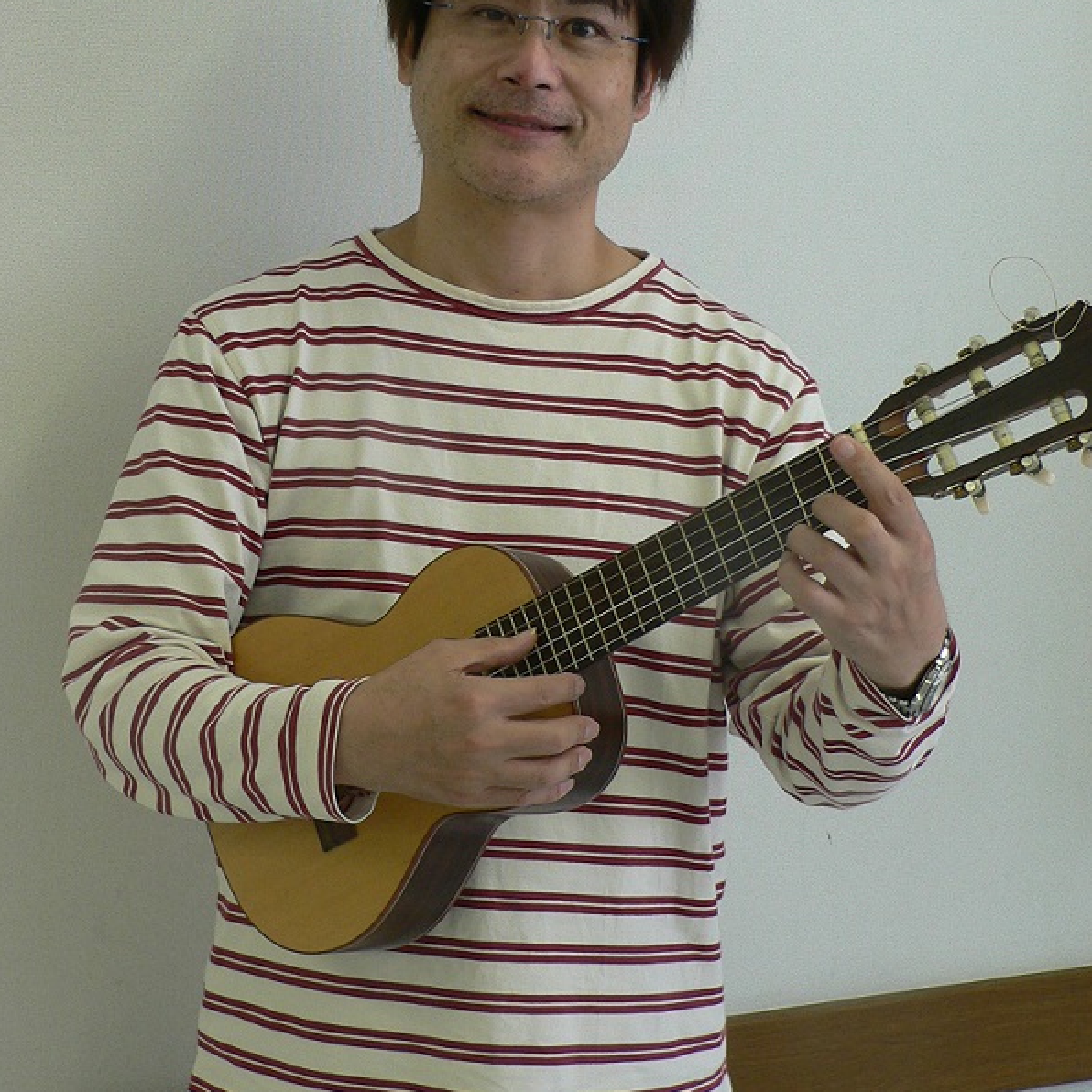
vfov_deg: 23.7
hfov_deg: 23.7
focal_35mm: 73
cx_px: 545
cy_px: 485
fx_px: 2605
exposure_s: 1/60
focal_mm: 8.1
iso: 150
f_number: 2.8
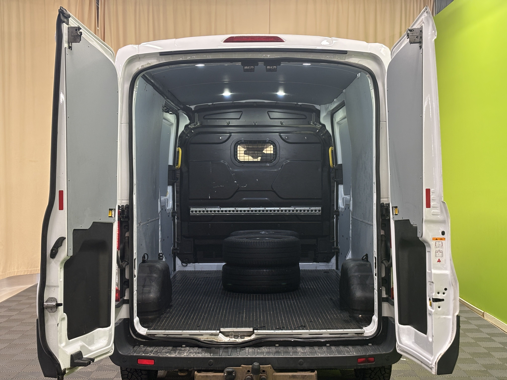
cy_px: 190
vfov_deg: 28.0
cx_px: 254
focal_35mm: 52
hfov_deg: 36.8
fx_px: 762
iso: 80
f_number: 1.6
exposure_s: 1/50
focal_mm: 5.96
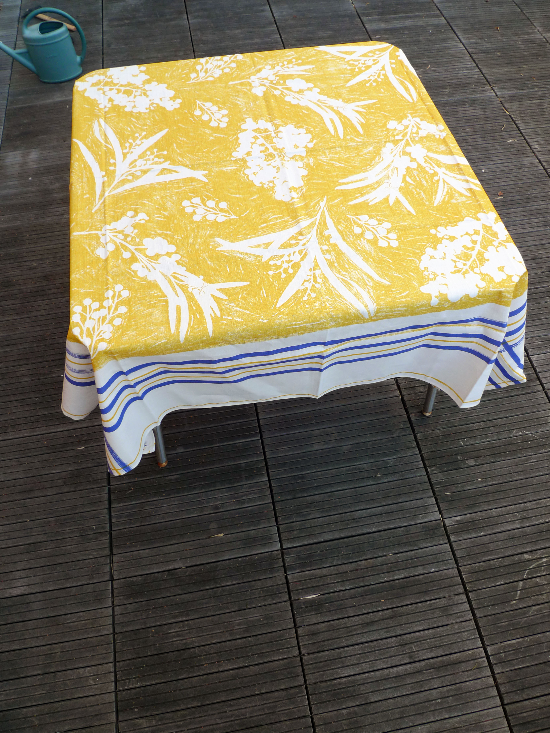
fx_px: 508
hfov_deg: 56.8
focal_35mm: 24
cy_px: 366
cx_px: 275
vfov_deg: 71.6
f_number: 3.5
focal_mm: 5.1
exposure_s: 1/125
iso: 80
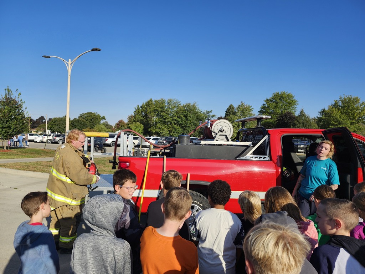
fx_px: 243
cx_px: 182
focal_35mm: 23
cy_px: 137
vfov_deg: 58.9
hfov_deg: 73.9
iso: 25
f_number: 1.8
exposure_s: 1/1789
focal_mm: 5.54
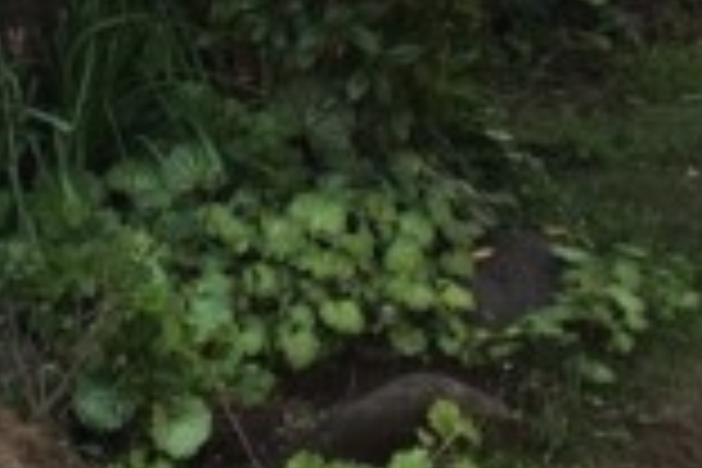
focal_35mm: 155
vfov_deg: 8.6
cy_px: -315
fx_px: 3022
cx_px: 454
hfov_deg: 13.2
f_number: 2.2
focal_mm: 4.15
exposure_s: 1/754
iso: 25
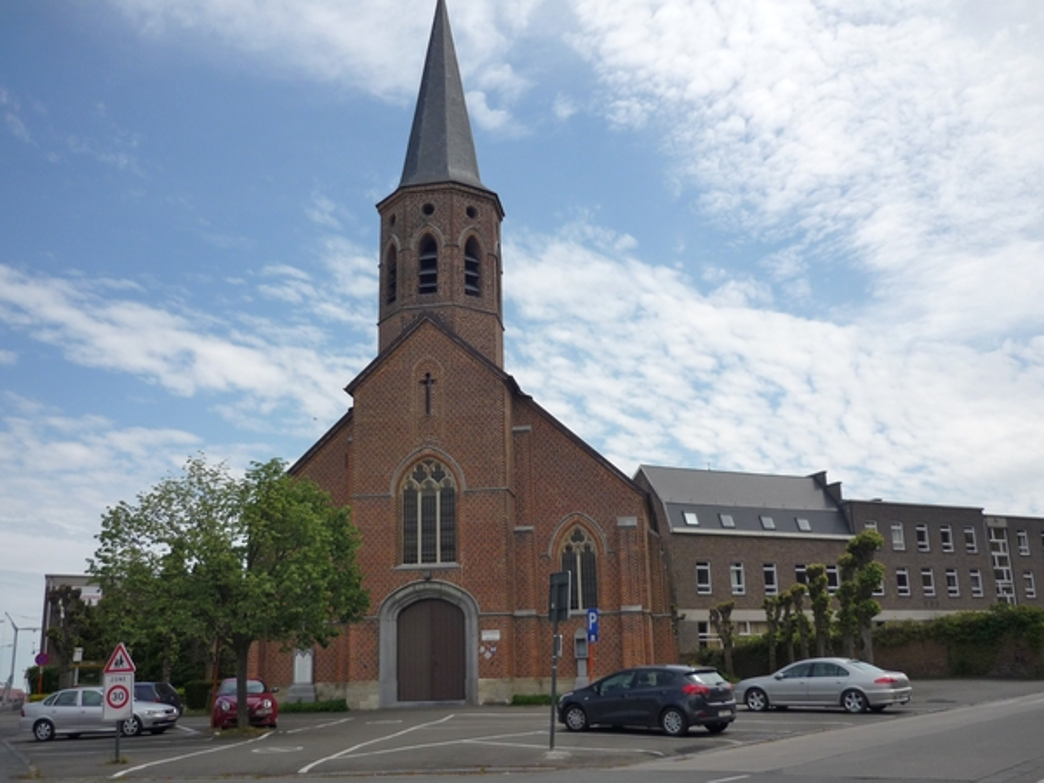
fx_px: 995
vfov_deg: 42.9
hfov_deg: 55.4
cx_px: 522
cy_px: 392
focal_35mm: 33
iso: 100
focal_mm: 5.5
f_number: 8
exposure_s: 1/250
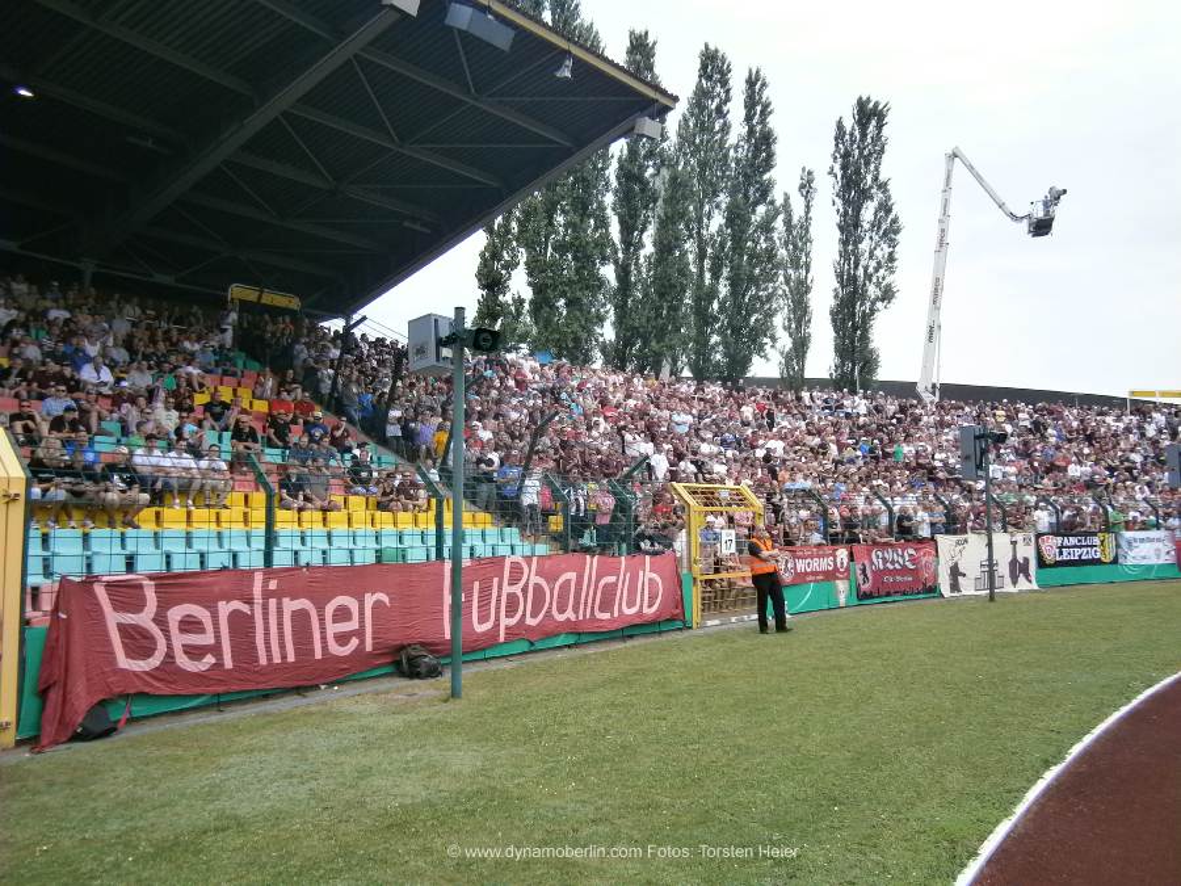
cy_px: 443
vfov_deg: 53.1
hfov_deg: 67.3
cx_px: 590
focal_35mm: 26
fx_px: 887
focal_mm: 4.7
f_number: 8
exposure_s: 1/50
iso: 80
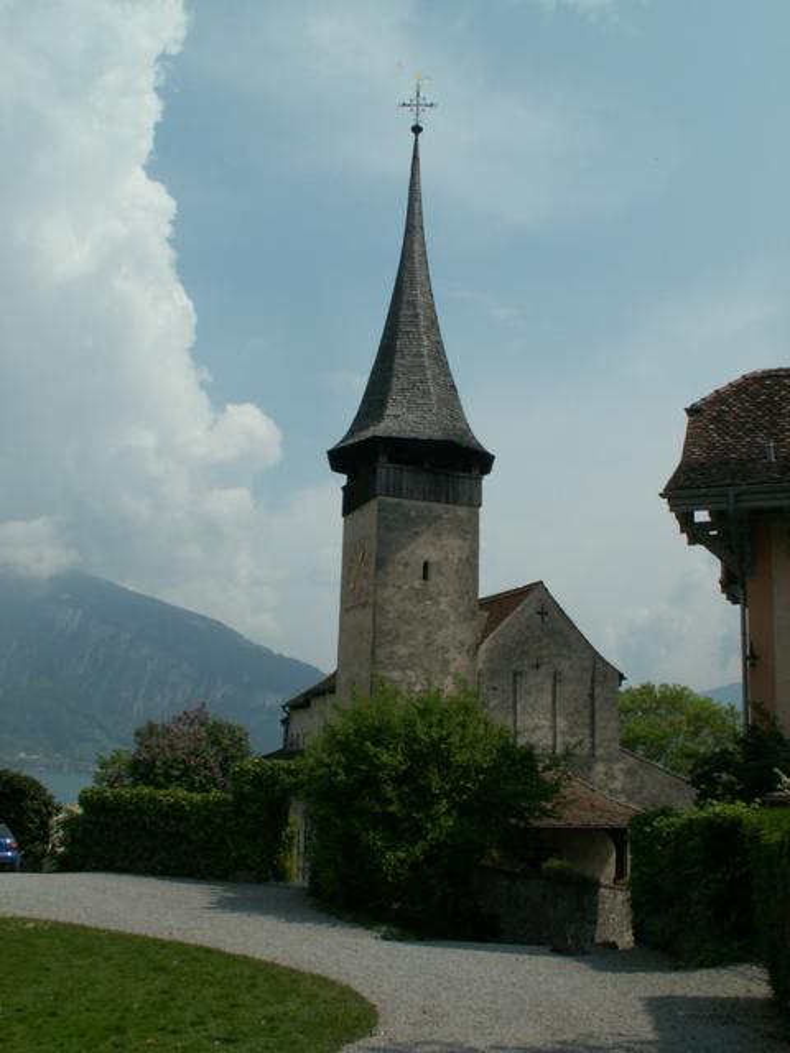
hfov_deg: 40.7
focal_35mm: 35
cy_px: 526
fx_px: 1065
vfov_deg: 52.6
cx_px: 395
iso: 50
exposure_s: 1/400
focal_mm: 5.86
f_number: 8
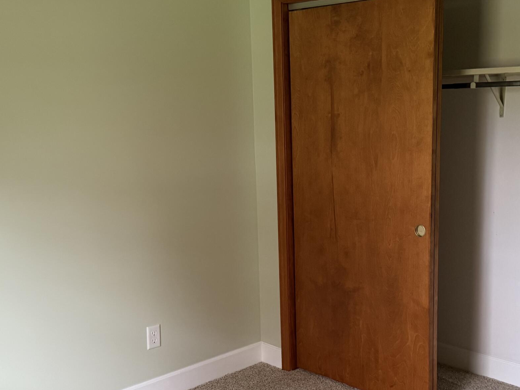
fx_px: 691
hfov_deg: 41.1
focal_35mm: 46
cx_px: 311
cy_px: 224
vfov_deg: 31.5
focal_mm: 6.76
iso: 400
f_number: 1.78
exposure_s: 1/60
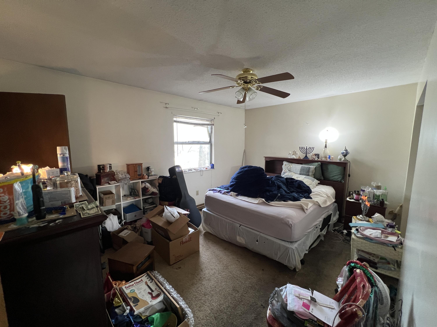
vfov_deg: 89.9
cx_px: 218
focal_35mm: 13
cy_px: 164
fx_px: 164
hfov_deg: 106.2
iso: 160
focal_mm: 1.57
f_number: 1.8
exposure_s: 1/60
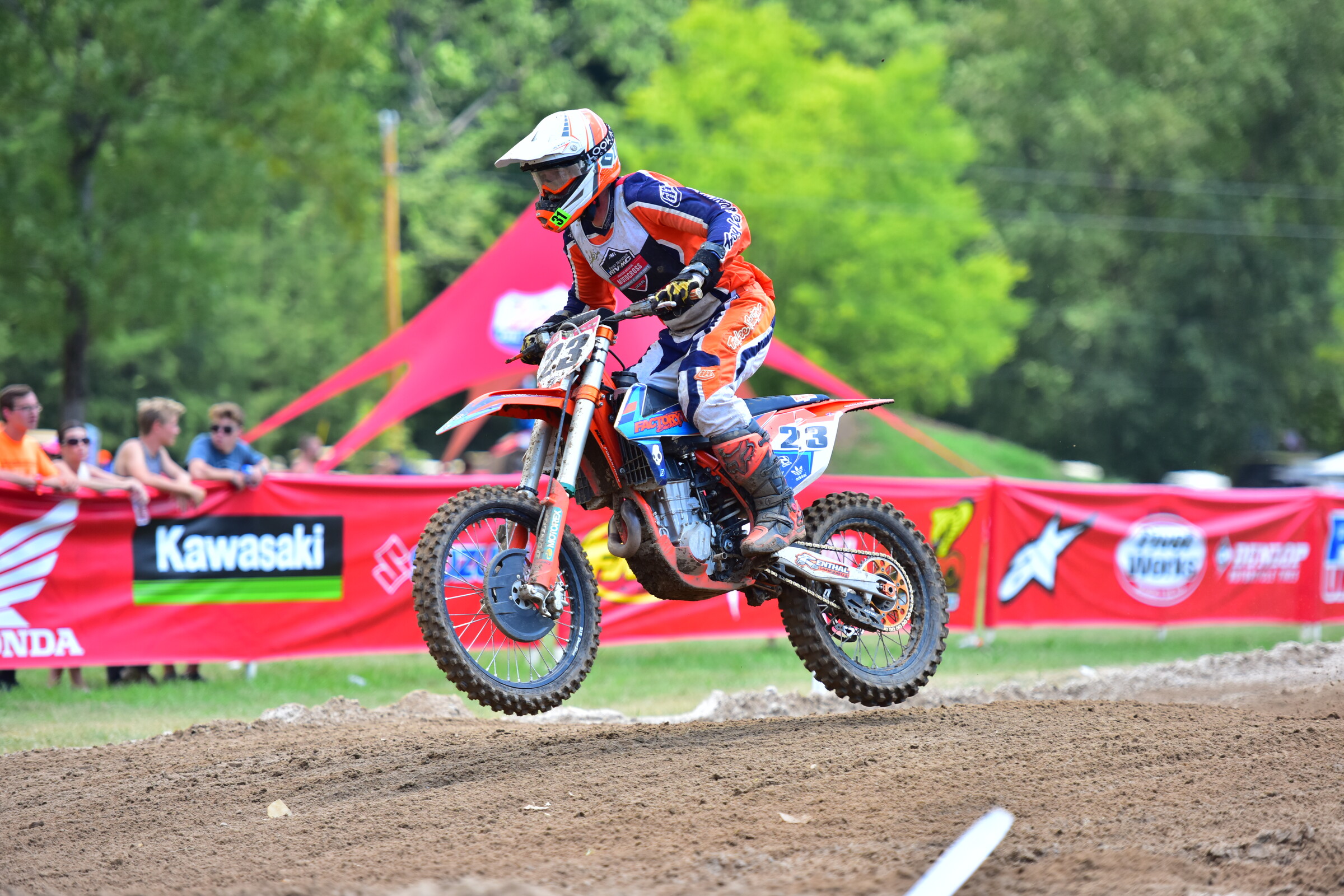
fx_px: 6160
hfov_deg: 12.5
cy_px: 448
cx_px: 672
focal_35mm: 165
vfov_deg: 8.3
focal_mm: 165
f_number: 2.8
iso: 500
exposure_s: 1/2500
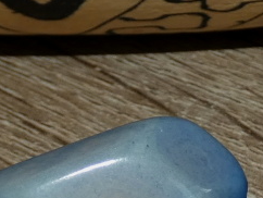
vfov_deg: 13.3
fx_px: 829
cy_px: 236
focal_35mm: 109
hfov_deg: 17.9
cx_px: 206
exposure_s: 1/125
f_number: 3.4
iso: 80
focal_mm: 6
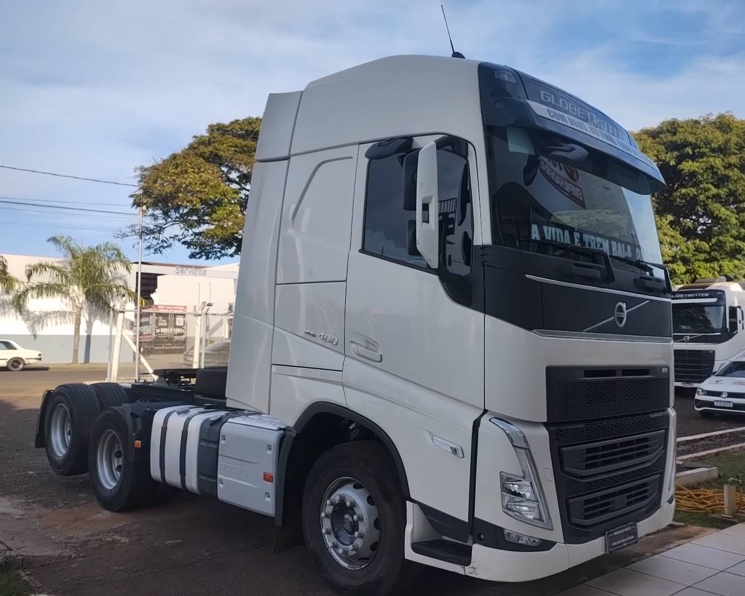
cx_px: 395
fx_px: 661
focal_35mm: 30
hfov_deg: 58.7
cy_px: 301
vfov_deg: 48.5
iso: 100
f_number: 1.8
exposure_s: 1/435
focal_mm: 4.27
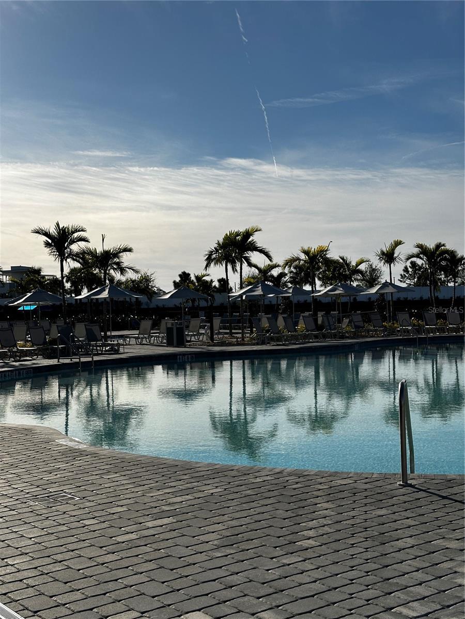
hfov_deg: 30.3
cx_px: 232
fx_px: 860
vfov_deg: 39.7
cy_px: 310
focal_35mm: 48
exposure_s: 1/6623
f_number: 1.78
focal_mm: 6.86
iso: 64
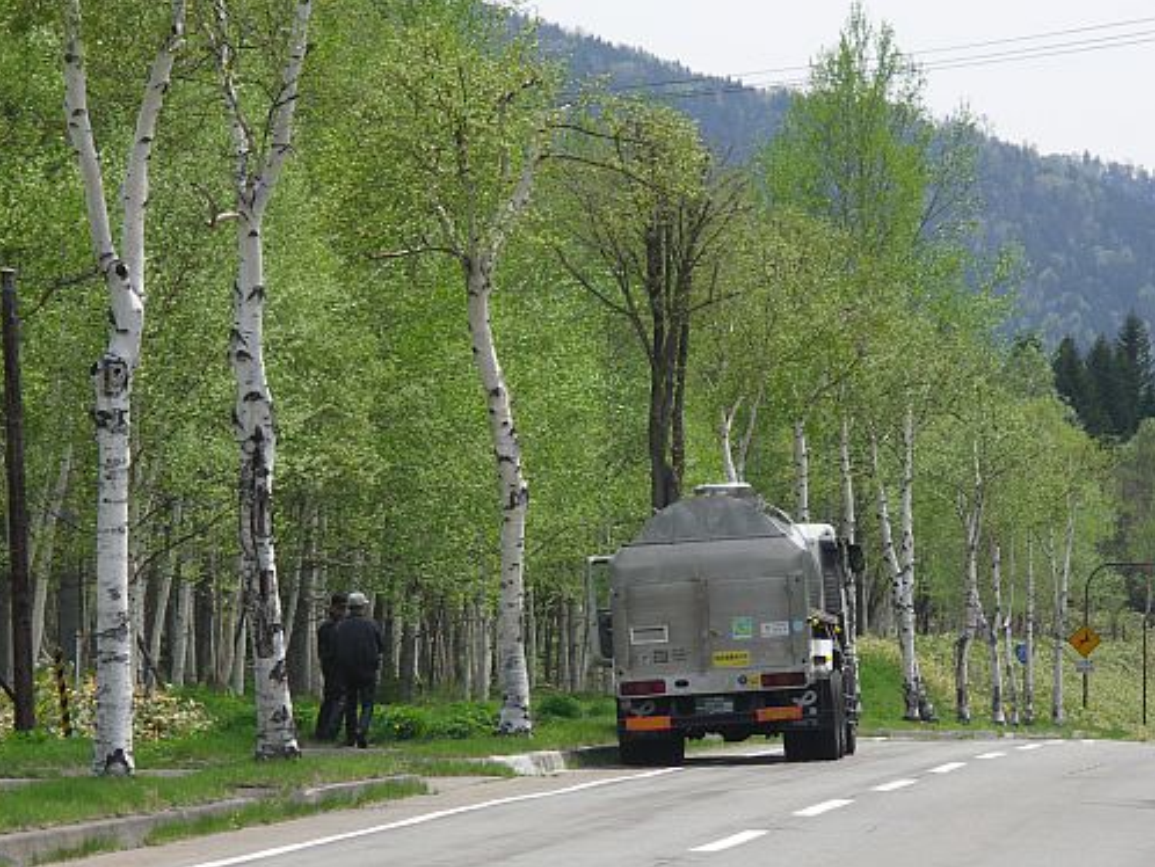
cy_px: 443
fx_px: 8579
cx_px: 691
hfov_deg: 7.7
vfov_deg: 5.8
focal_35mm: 257
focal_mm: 50.8
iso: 100
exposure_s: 1/125
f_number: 10
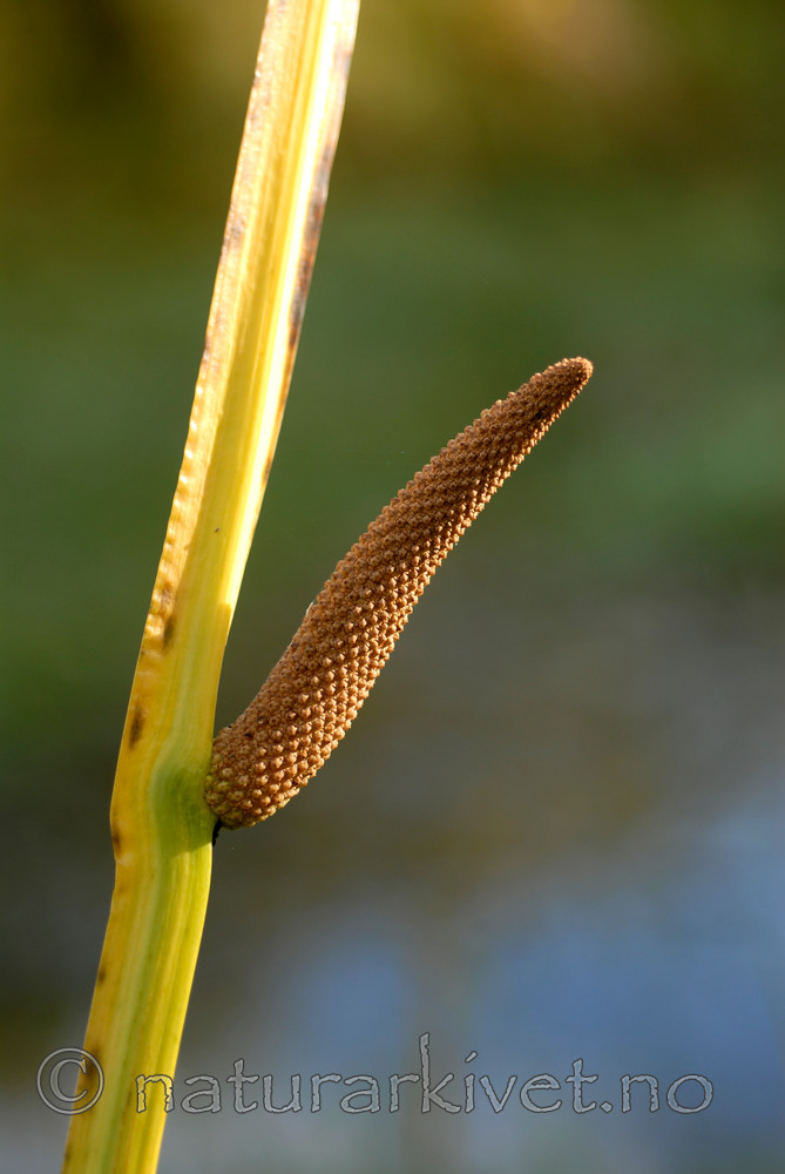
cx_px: 392
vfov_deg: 22.6
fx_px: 2936
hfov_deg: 15.2
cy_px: 587
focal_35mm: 90
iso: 100
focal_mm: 60
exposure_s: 1/320
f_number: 3.2
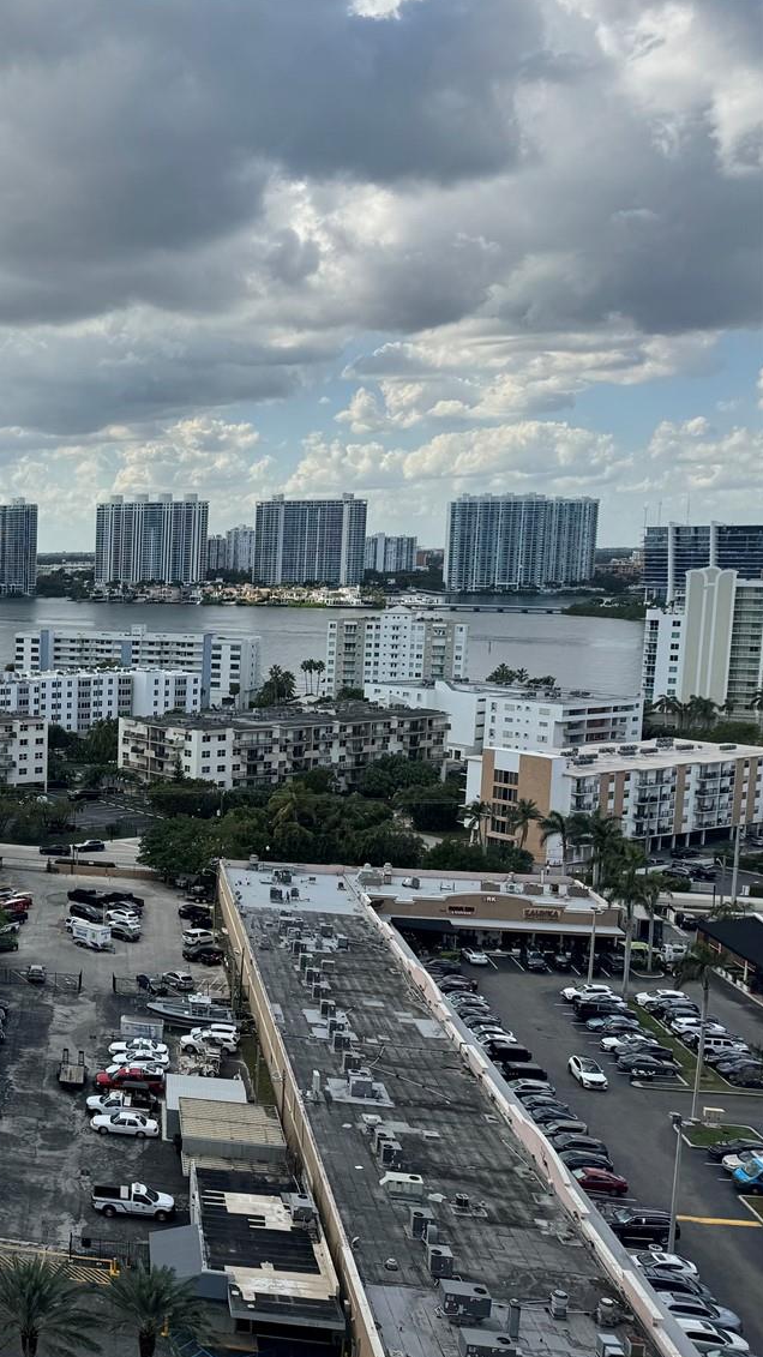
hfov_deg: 27.5
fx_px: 1331
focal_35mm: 37
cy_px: 713
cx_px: -192
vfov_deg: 54.0
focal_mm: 6.86
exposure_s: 1/6410
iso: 80
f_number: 1.78
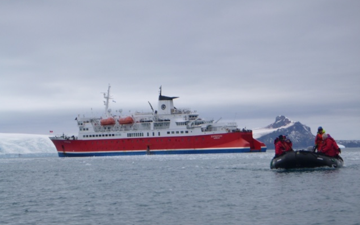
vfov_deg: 12.2
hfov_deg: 19.5
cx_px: 181
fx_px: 1050
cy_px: 130
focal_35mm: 107
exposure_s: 1/320
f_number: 5.7
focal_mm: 18
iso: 100
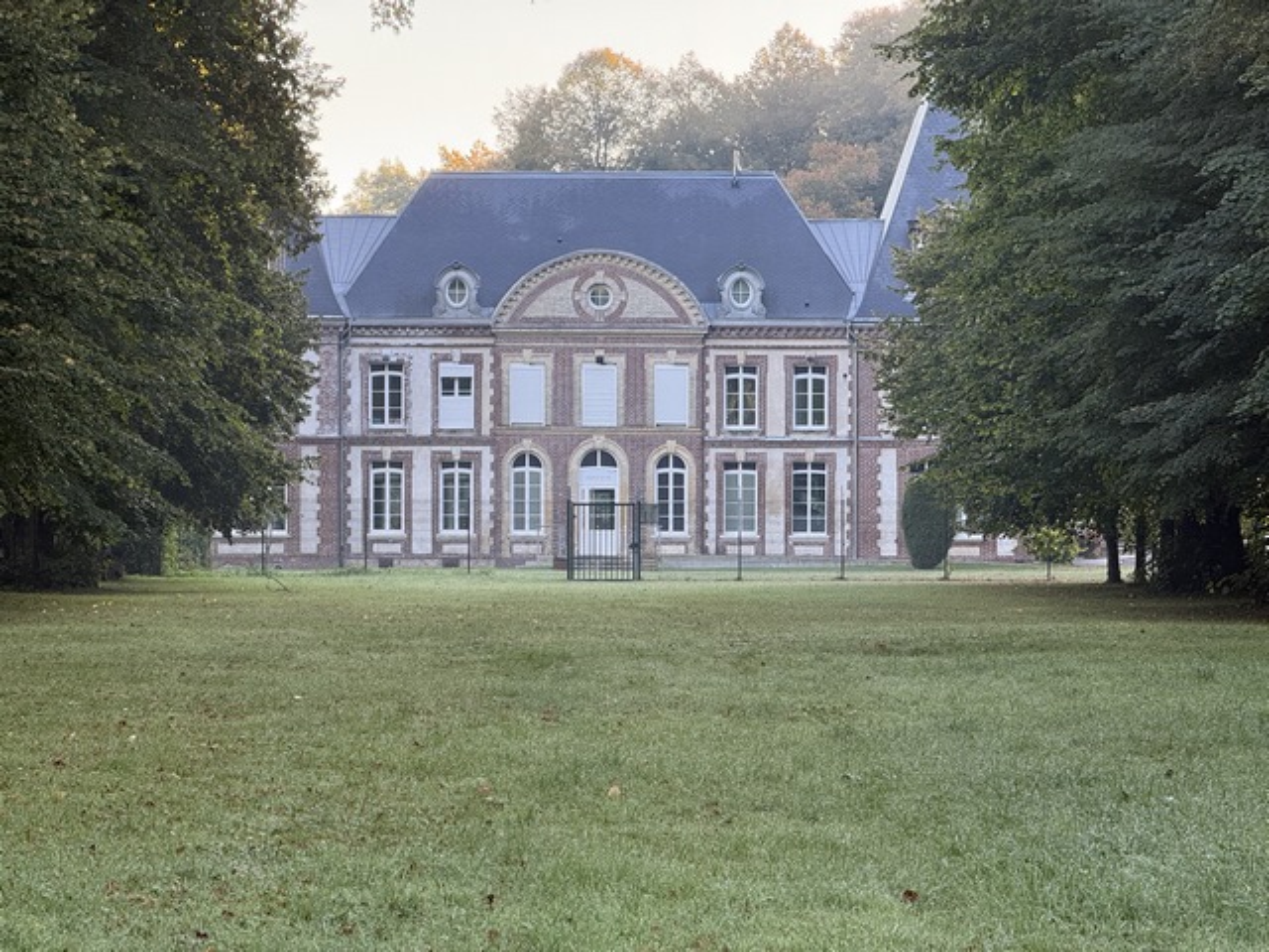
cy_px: 476
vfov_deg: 12.3
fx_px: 4399
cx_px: 634
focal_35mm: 120
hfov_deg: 16.4
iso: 100
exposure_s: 1/99
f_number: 2.8
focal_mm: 15.66
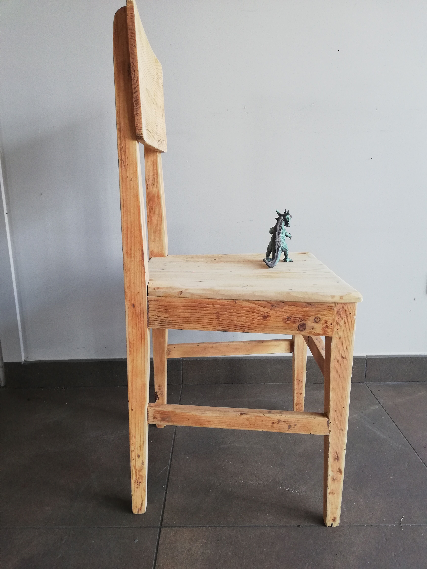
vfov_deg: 67.3
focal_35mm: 26
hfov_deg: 53.1
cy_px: 284
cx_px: 214
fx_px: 428
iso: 125
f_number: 2.2
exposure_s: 1/50
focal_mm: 3.81
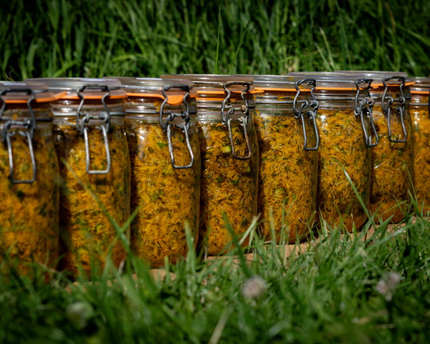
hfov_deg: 12.6
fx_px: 1948
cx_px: 227
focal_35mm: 153
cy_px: 172
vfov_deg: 10.1
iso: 200
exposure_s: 1/500
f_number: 11
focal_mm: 135
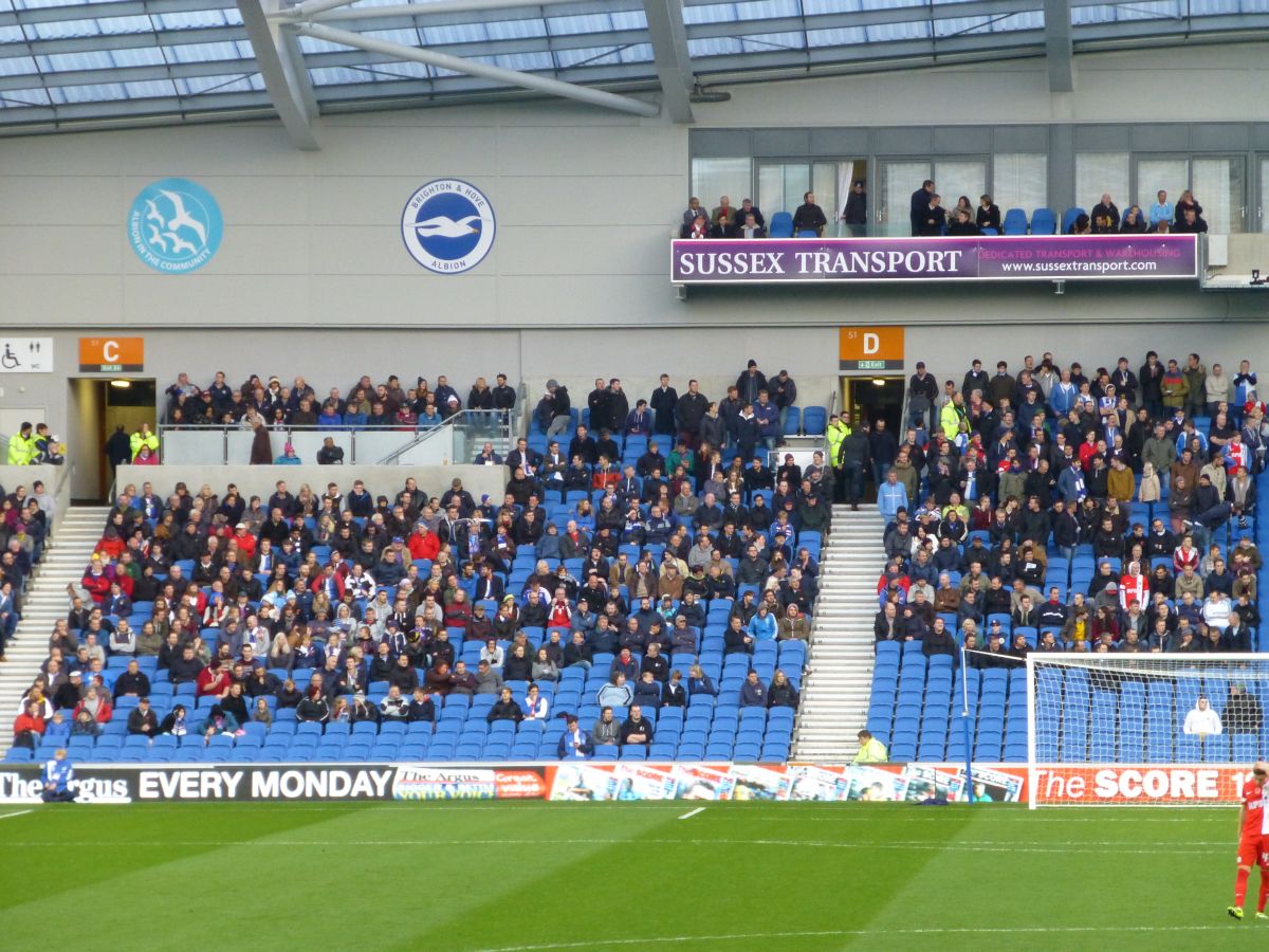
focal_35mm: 214
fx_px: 7845
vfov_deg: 6.9
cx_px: 634
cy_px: 476
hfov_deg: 9.2
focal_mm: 38.2
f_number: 5.6
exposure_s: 1/50
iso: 400
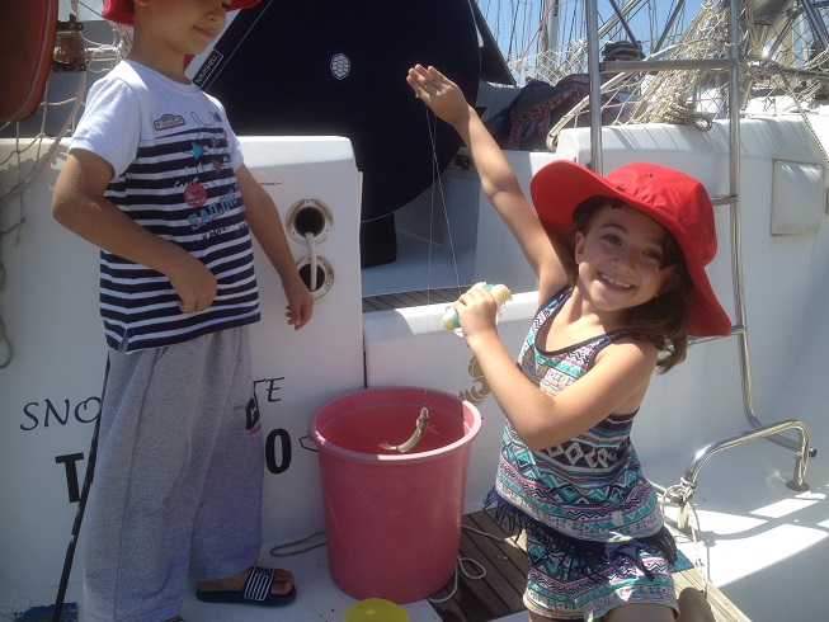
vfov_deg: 40.7
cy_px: 311
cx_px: 414
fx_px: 838
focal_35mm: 35
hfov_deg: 52.6
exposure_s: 1/1200
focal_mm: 4.28
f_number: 2.4
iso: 50
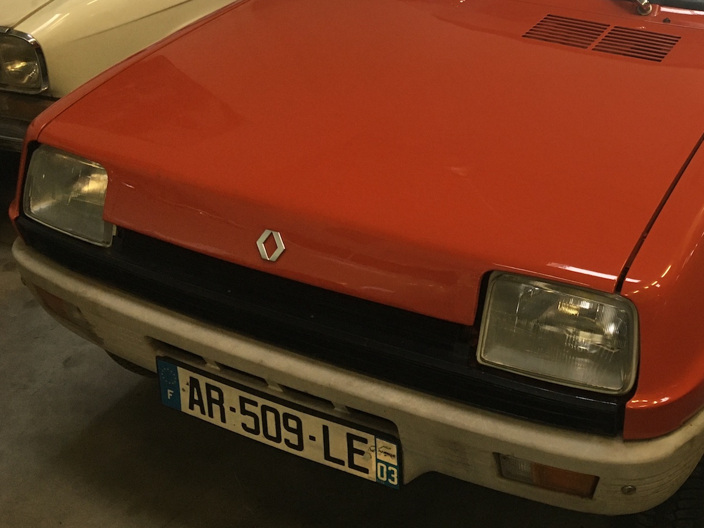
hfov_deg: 39.3
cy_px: 162
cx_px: 531
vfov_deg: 30.6
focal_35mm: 47
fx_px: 956
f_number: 2.2
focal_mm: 4.15
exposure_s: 1/33
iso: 160
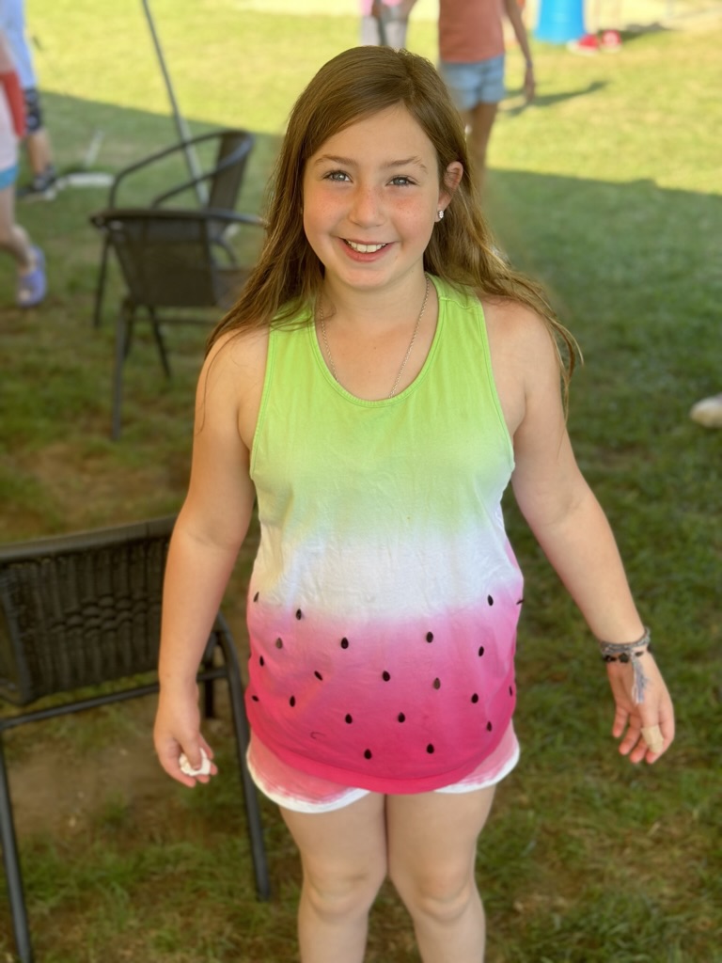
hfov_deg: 30.3
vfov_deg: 39.7
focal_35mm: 48
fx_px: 1335
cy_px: 482
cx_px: 361
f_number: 1.78
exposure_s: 1/756
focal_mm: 6.86
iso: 80
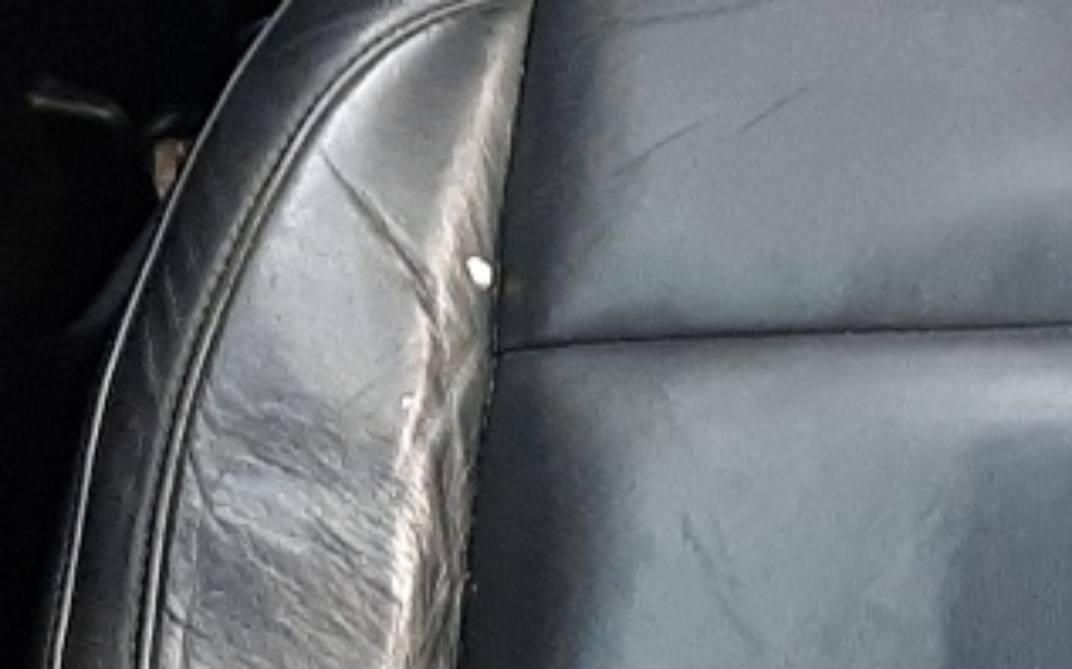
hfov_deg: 12.6
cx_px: 2350
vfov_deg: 9.3
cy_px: -145
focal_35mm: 139
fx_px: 4060
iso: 179
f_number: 1.7
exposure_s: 1/40
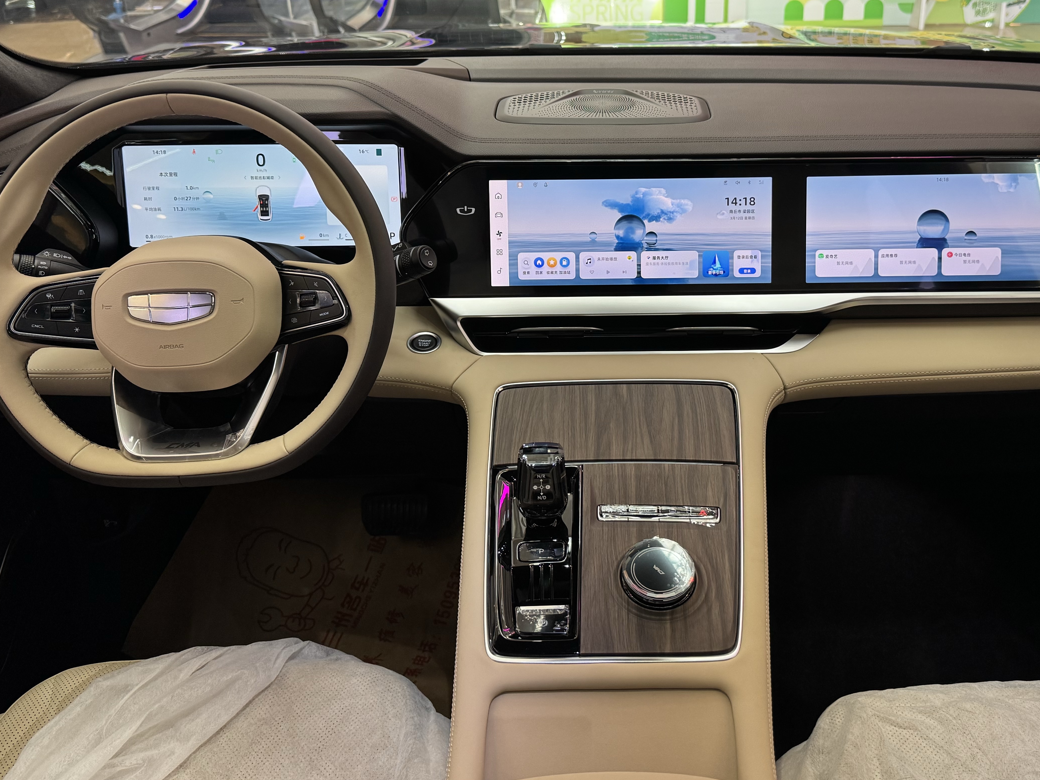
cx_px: 603
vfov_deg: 42.5
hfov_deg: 55.1
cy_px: 282
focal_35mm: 33
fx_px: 992
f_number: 1.78
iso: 200
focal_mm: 6.76
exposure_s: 1/48
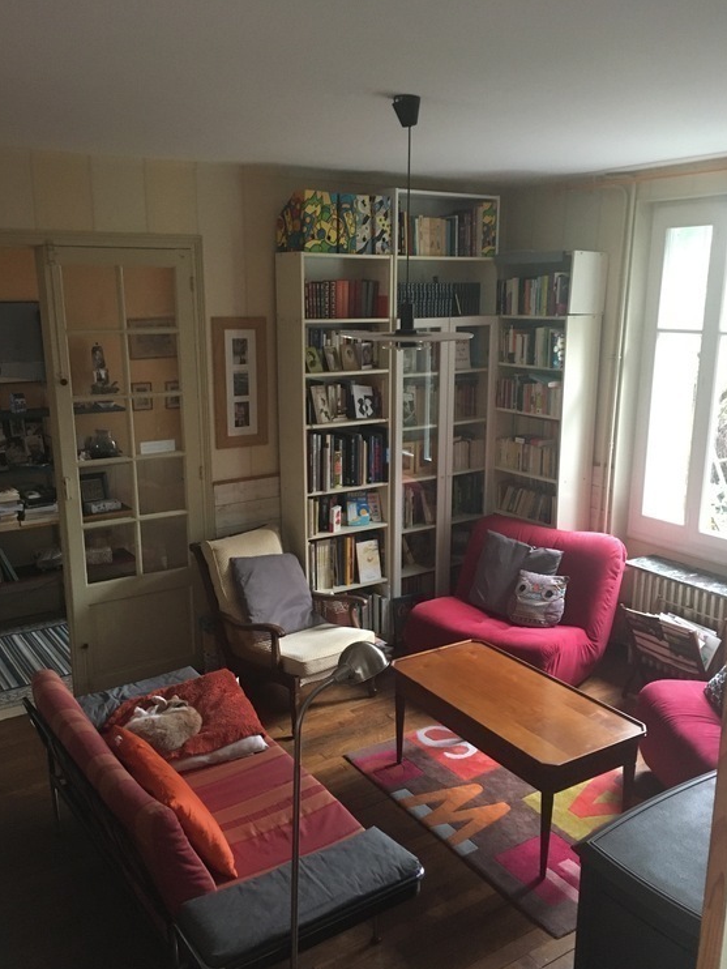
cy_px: 498
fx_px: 840
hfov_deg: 46.8
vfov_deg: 59.9
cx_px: 364
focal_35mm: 30
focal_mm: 4.15
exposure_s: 1/17
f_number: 2.2
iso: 200
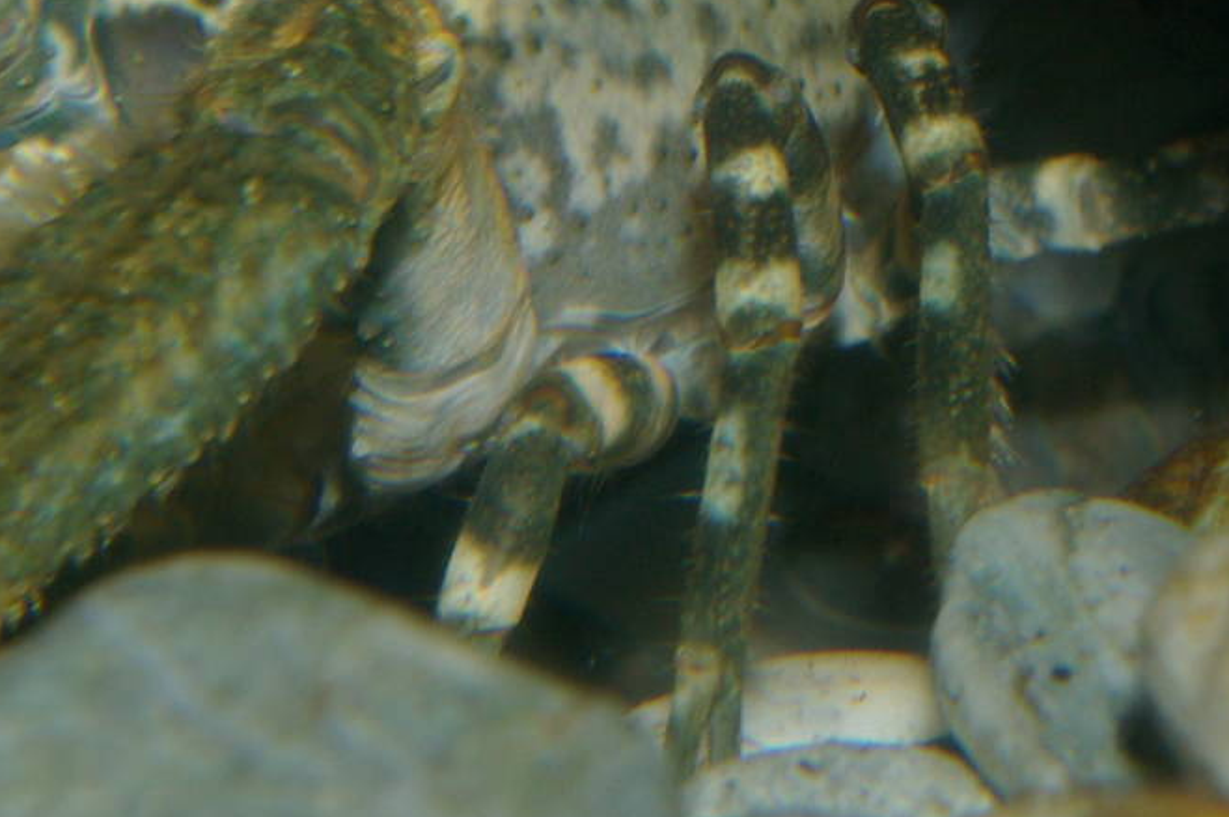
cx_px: -125
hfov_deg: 10.2
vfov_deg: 6.8
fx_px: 6828
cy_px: 175
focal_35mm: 200
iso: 400
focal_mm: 55
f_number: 16
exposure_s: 1/60
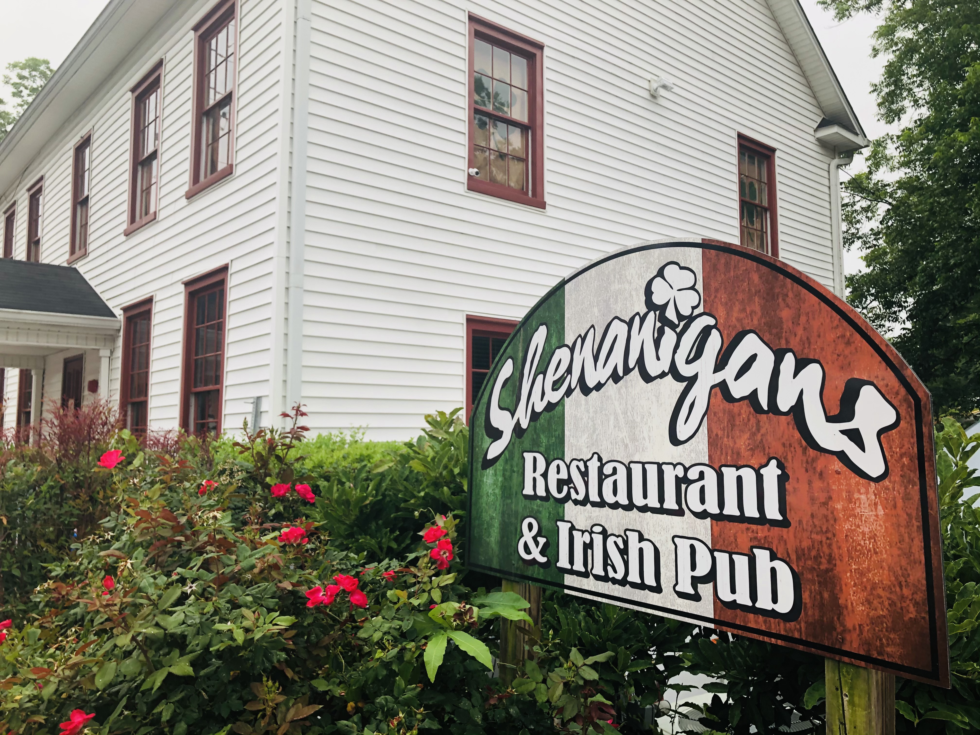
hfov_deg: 63.4
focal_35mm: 28
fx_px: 793
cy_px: 368
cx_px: 490
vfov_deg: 49.7
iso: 50
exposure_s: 1/120
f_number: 1.8
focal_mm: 3.99
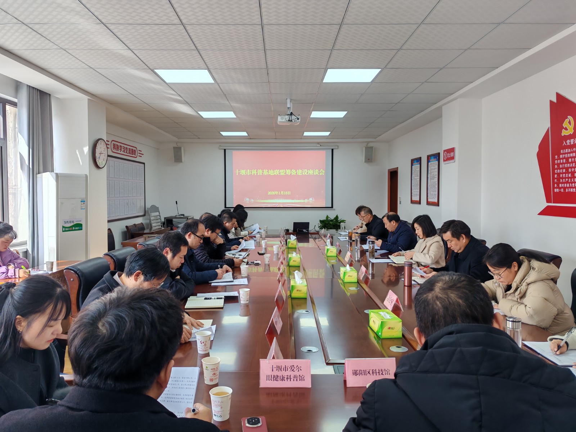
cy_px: 216
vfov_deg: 51.4
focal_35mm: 27
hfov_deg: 65.3
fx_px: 449
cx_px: 288
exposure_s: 1/100
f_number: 1.95
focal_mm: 5.52
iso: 80
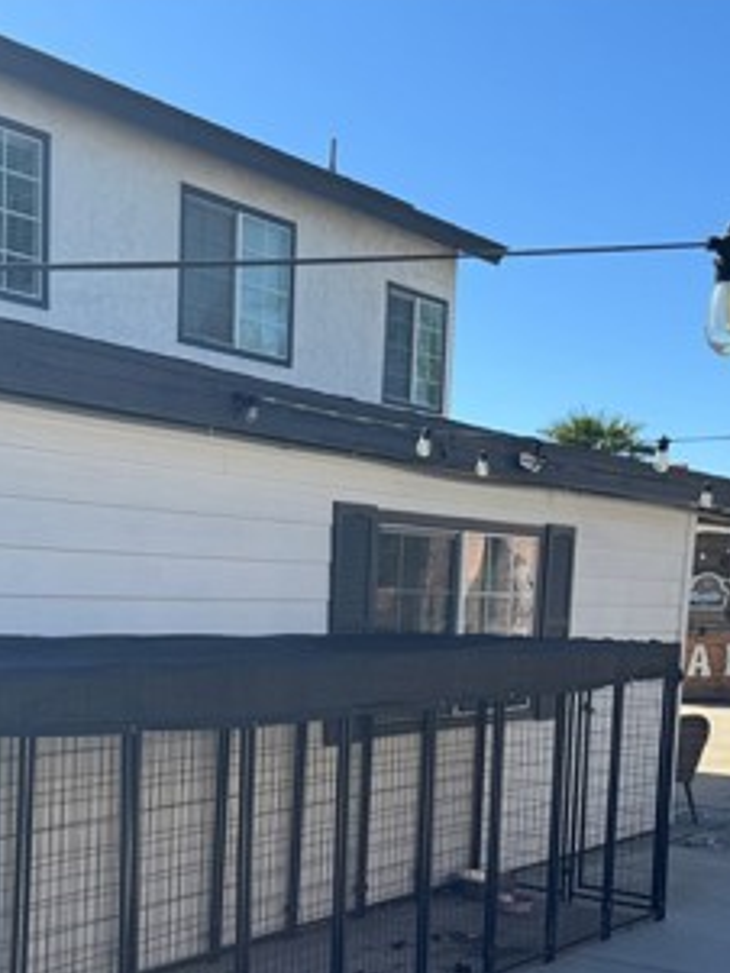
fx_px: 1433
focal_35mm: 51
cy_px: 737
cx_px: 300
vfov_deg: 36.5
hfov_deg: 28.5
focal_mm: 6.76
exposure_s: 1/2710
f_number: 1.78
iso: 80
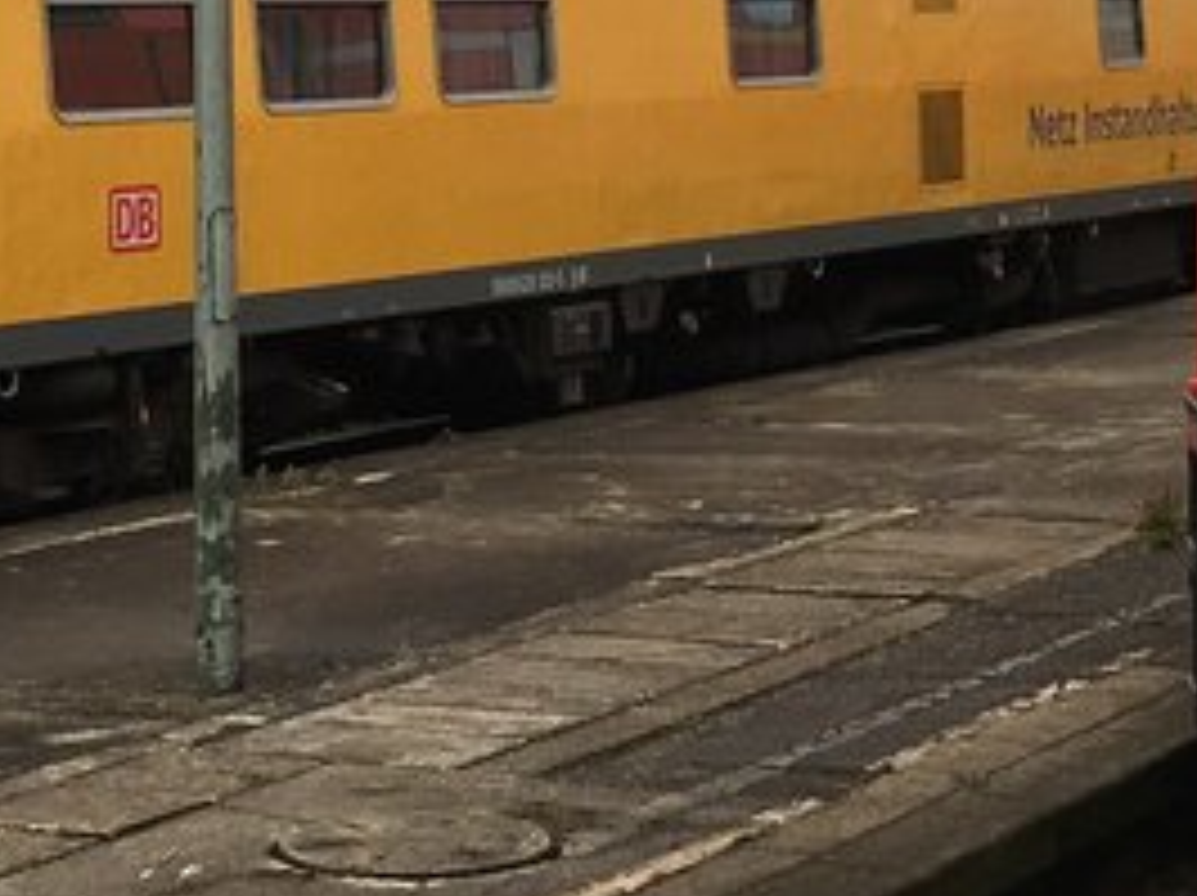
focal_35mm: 131
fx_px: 4526
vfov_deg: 11.2
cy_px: 77
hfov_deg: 15.1
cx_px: 702
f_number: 2.2
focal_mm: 4.15
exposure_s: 1/342
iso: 25
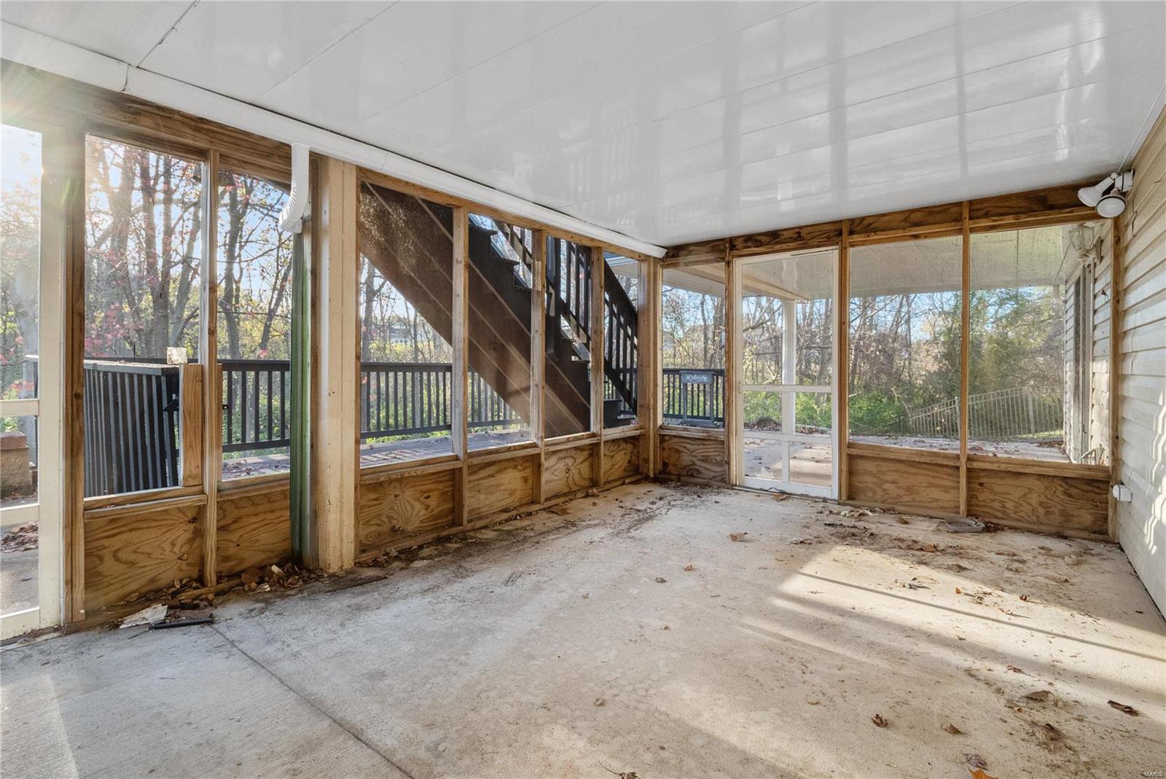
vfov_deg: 73.8
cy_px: 390
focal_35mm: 16
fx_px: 519
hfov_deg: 96.7
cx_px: 583
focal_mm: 8
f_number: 8
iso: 400
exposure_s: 1/15
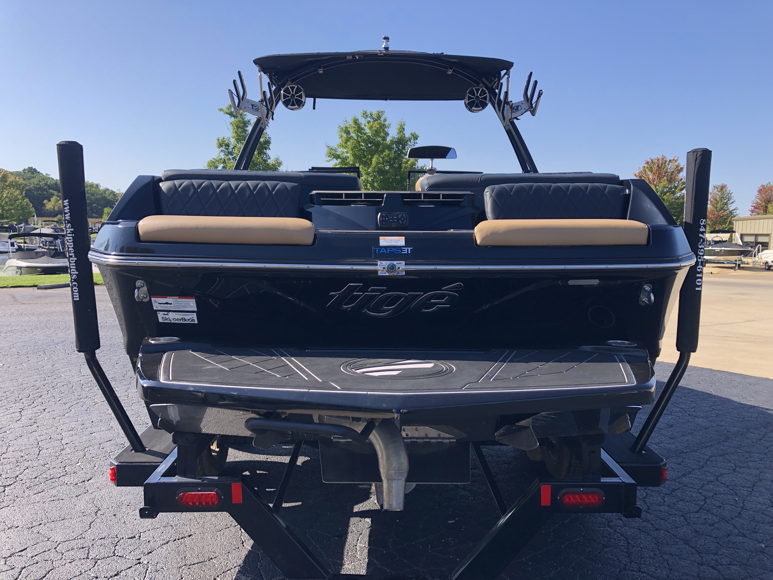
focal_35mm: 28
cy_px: 290
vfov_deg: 49.7
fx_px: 625
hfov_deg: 63.4
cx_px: 386
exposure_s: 1/960
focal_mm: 3.99
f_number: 1.8
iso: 20
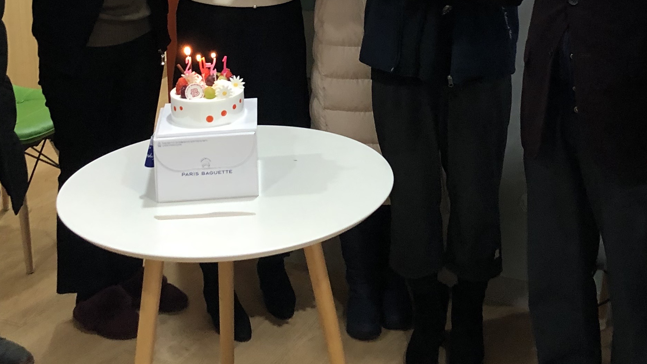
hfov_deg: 31.8
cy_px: -29
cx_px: 404
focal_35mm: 66
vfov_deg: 17.7
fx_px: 1132
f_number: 1.8
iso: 64
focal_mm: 3.99
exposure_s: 1/15
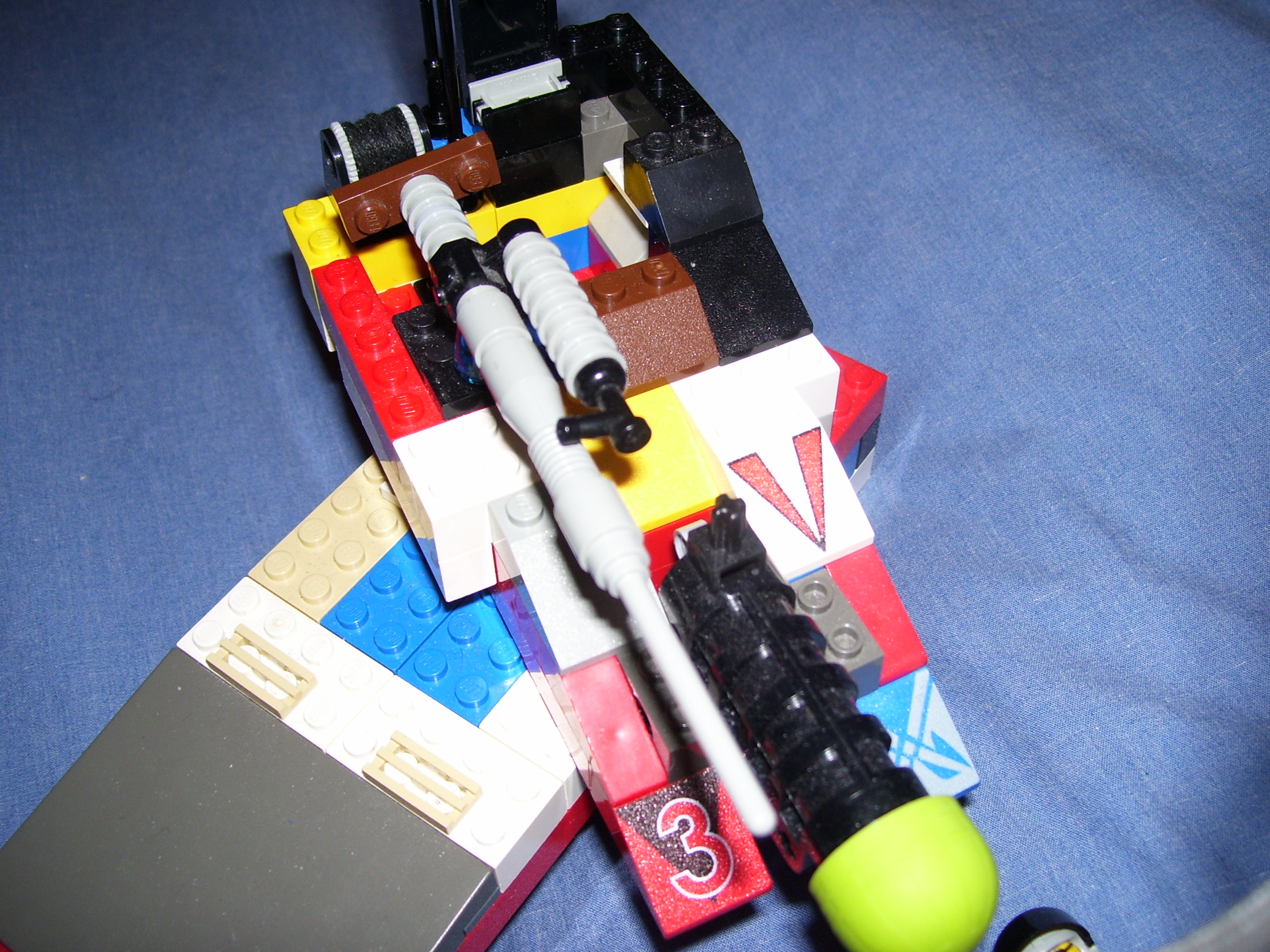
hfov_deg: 50.1
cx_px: 635
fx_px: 1357
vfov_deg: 38.7
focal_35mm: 37
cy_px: 476
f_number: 2.7
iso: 80
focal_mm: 6
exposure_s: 1/60
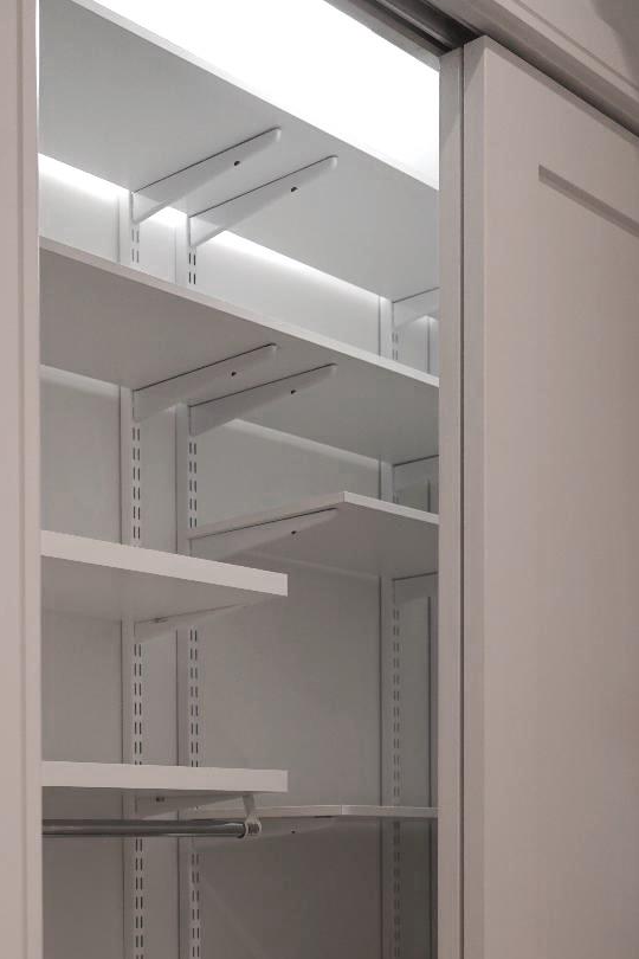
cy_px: 890
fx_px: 1464
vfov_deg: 34.0
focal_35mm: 55
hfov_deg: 24.5
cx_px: 206
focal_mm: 29
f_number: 4
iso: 1250
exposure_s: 1/160
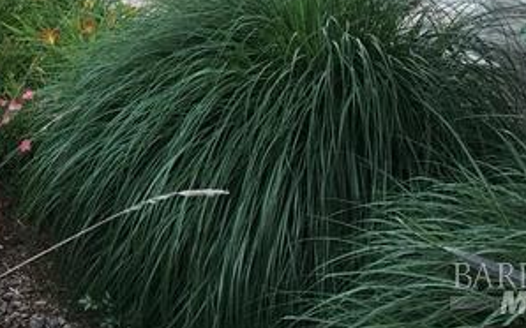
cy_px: -85
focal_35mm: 66
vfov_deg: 18.5
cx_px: 32
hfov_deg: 29.5
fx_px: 946
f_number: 2.2
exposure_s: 1/15
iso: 32
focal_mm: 4.15
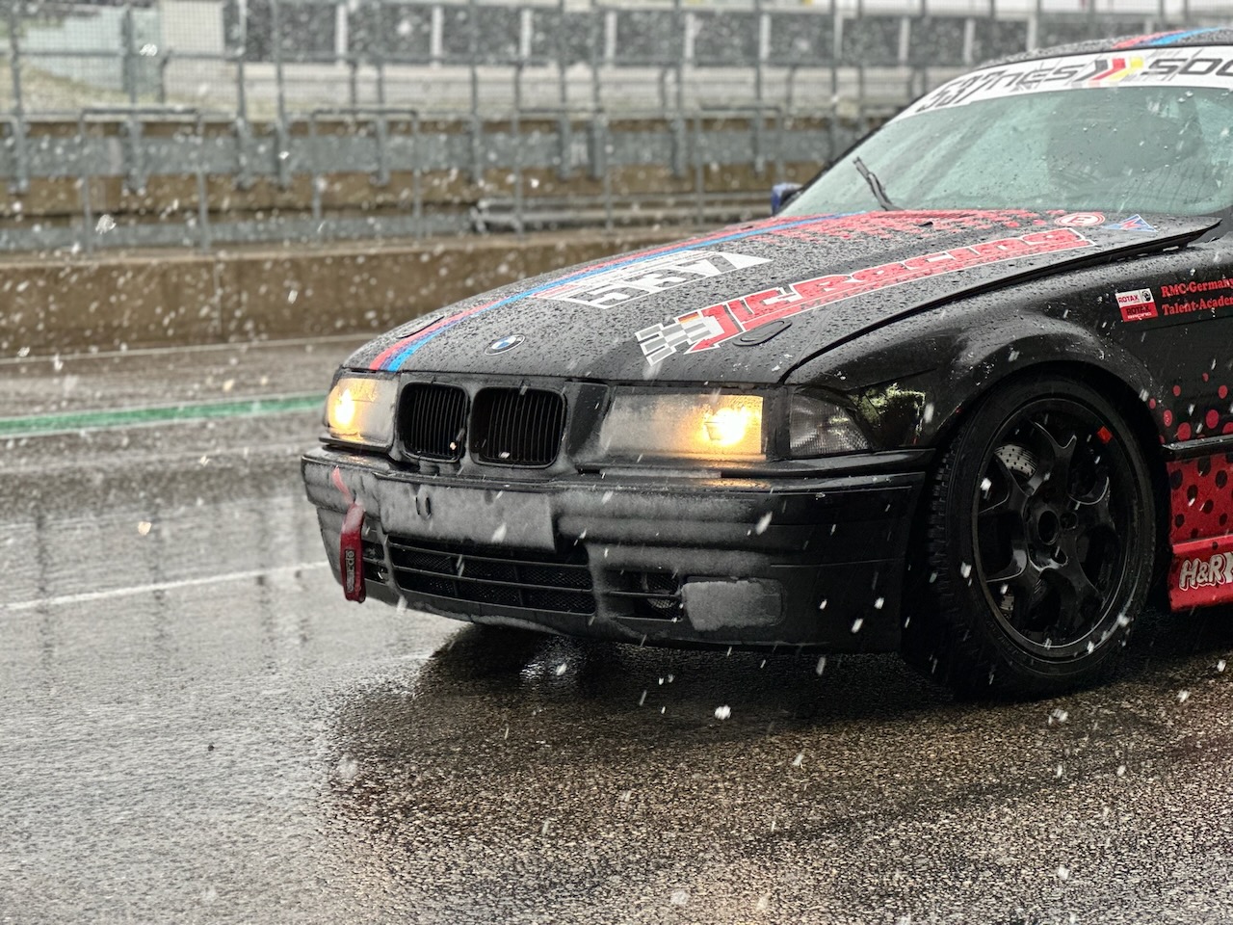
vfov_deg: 19.1
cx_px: 616
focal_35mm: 77
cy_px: 462
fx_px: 2743
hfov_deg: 25.3
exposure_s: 1/91
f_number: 2.8
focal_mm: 9
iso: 250
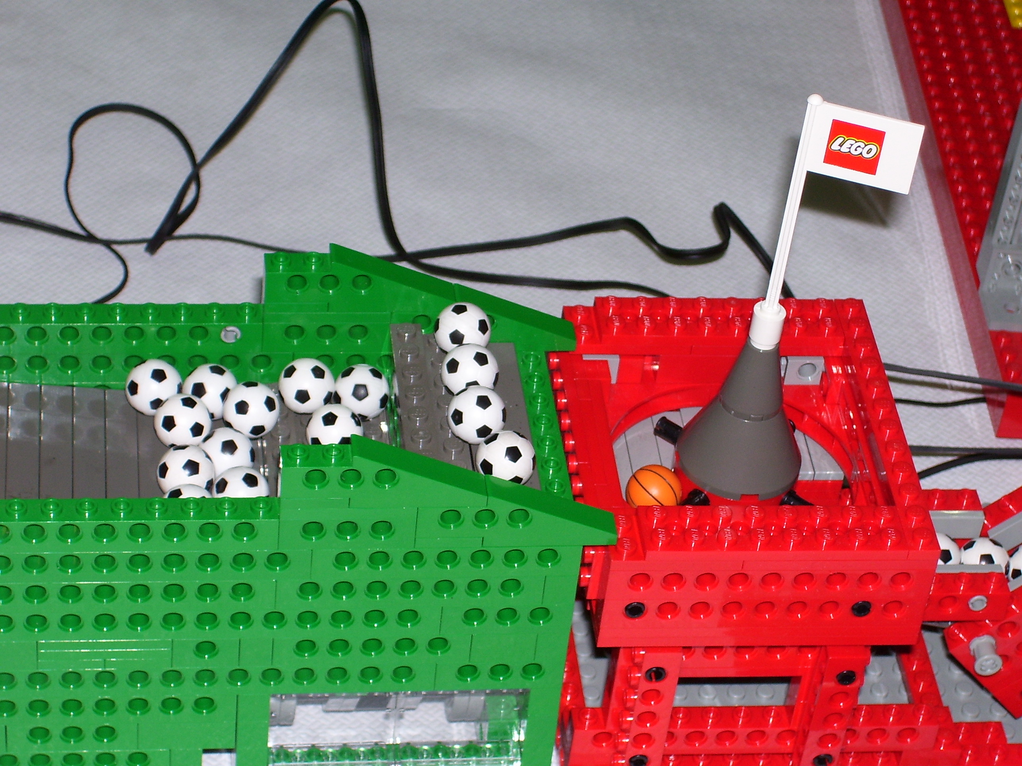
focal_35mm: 102
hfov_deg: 19.3
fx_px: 3011
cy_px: 383
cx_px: 511
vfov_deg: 14.5
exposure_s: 1/90
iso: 80
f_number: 4.6
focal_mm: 16.8
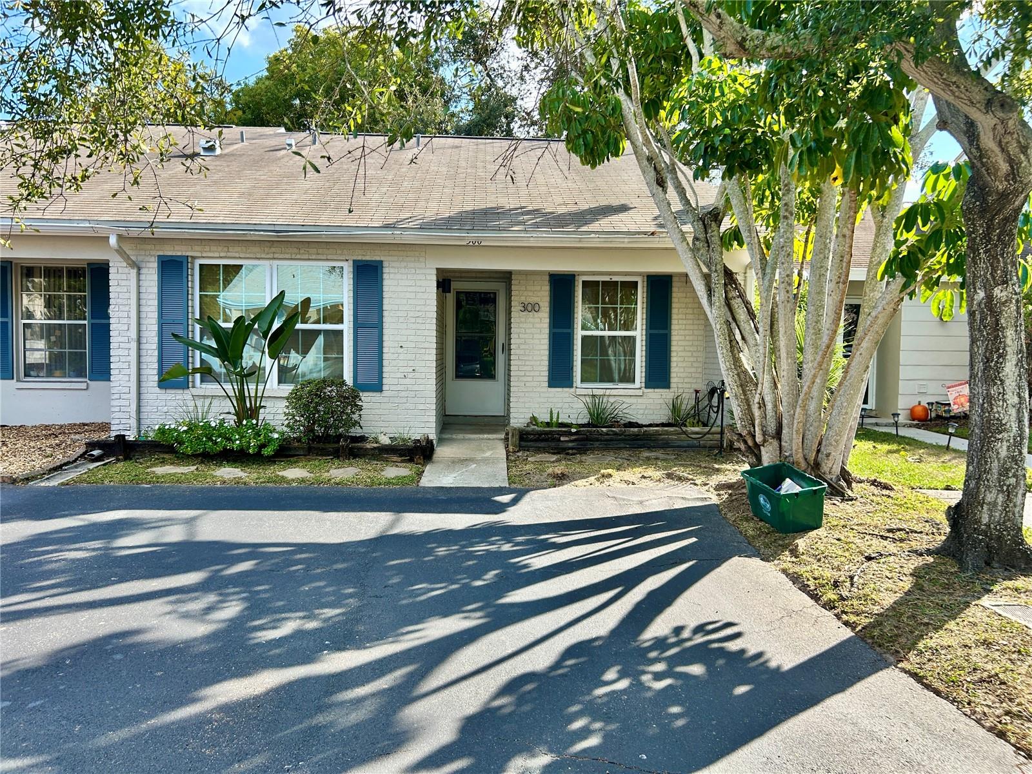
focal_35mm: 26
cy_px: 387
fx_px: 775
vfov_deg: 53.1
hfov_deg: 67.3
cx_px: 516
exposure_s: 1/1038
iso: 50
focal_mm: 5.7
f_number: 1.5
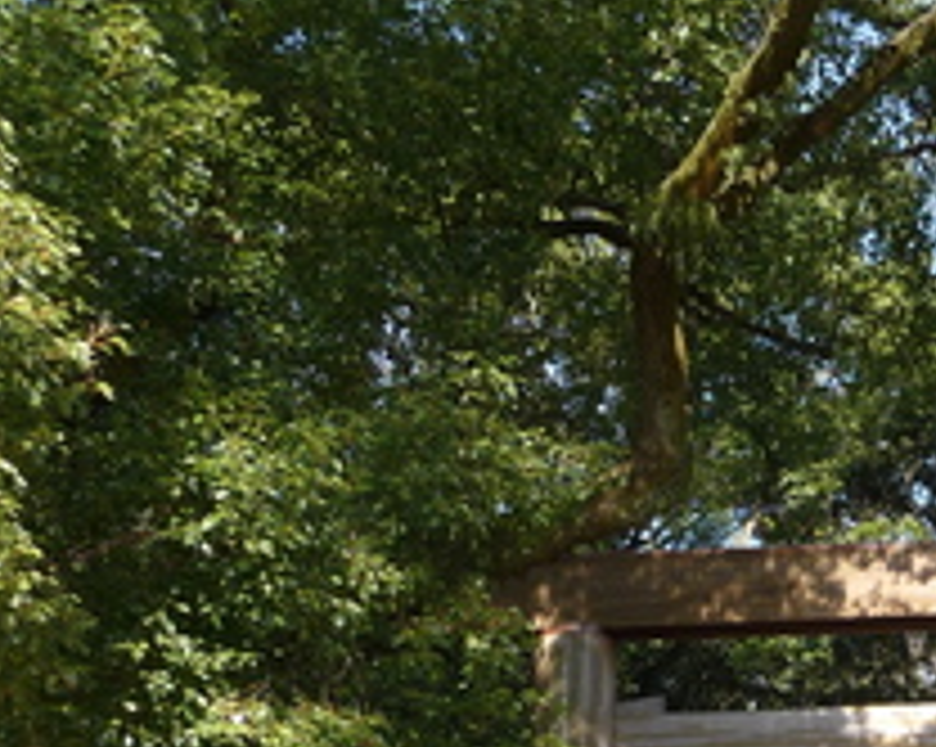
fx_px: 2186
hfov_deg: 22.9
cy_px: 896
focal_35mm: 79
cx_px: 994
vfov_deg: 18.4
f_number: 3.3
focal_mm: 4.7
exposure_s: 1/250
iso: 100
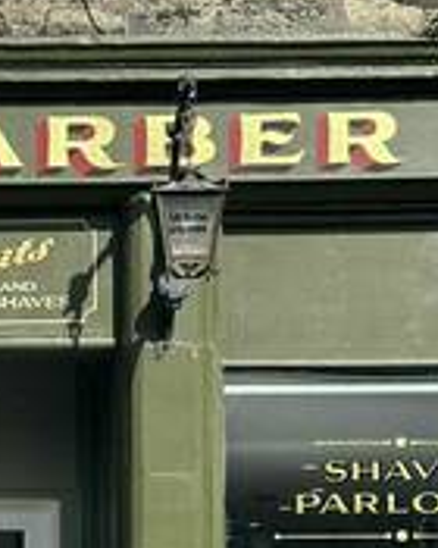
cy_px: 550
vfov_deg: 14.1
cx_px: -69
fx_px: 2171
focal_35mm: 134
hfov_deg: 11.3
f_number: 1.78
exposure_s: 1/4785
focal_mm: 6.86
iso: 100
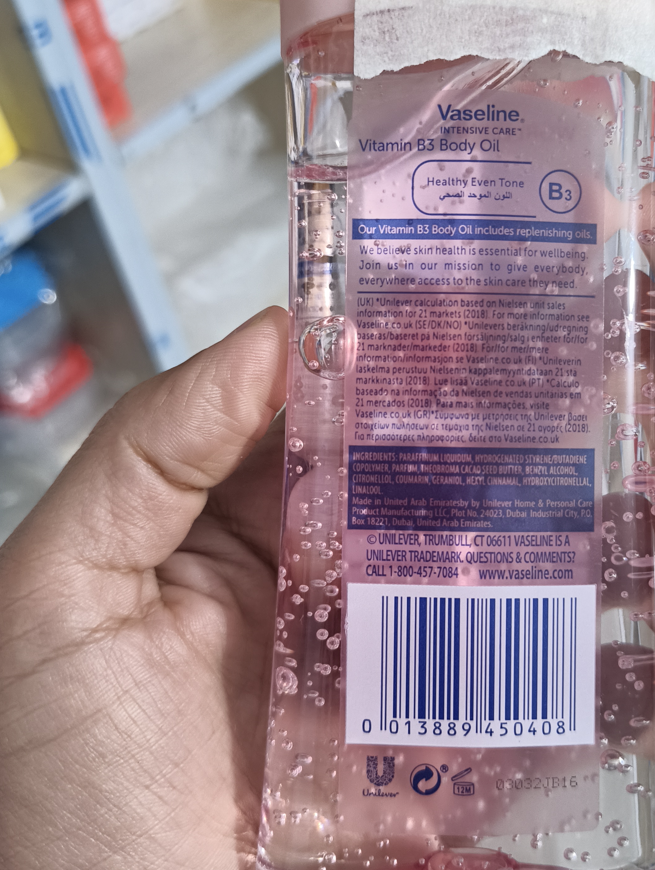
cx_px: 442
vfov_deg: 52.5
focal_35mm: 35
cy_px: 396
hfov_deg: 40.2
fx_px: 881
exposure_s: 1/33.3
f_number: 1.87
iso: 1403
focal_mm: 5.56
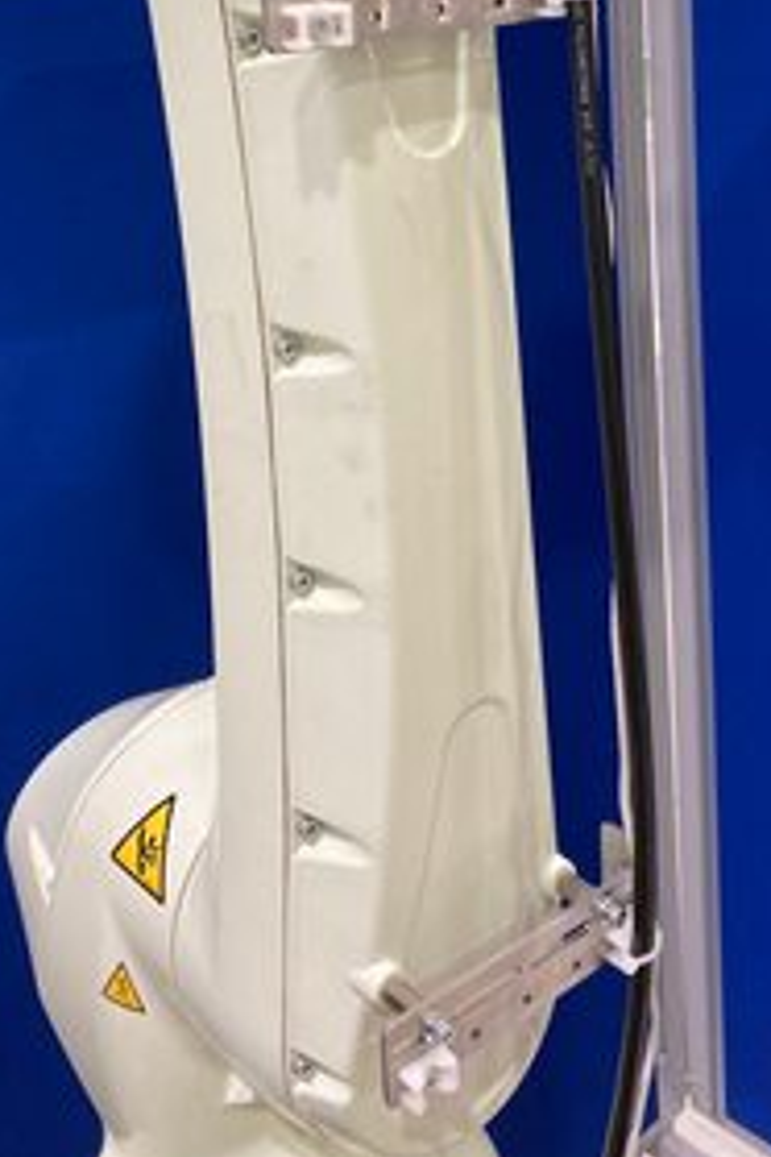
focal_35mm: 47
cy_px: 228
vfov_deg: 40.2
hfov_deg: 28.5
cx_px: 491
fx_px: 1510
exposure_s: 1/60
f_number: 1.8
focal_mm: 3.99
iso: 100
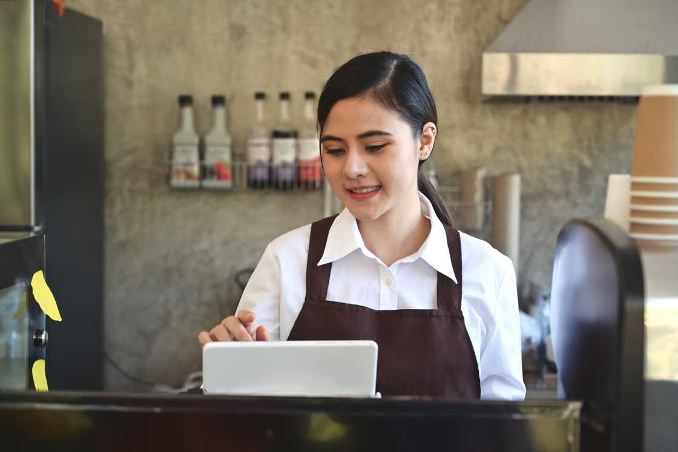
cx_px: 339
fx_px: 1262
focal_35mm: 67
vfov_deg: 20.3
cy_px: 226
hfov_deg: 30.1
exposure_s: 1/60
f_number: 4
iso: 200
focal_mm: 67
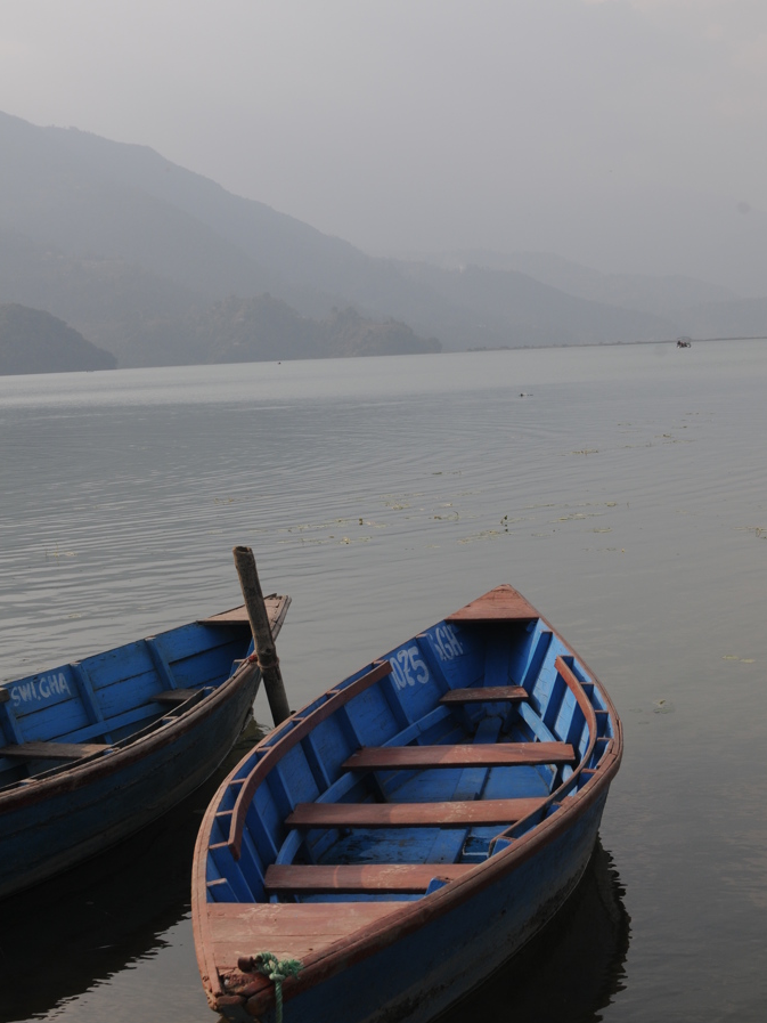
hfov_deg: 25.4
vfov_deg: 33.5
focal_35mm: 58
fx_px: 1700
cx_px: 384
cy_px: 493
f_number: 10
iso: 200
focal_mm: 35
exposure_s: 1/400
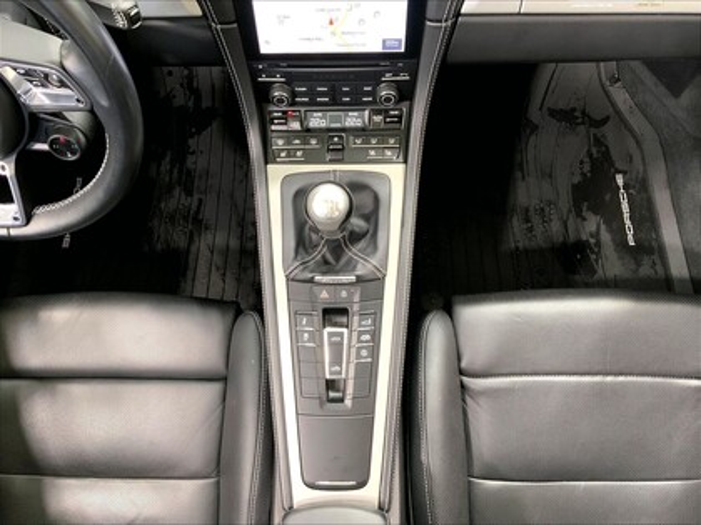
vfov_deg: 48.2
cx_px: 350
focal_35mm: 29
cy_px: 262
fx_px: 587
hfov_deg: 61.7
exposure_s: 1/42
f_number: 1.8
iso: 100
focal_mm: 3
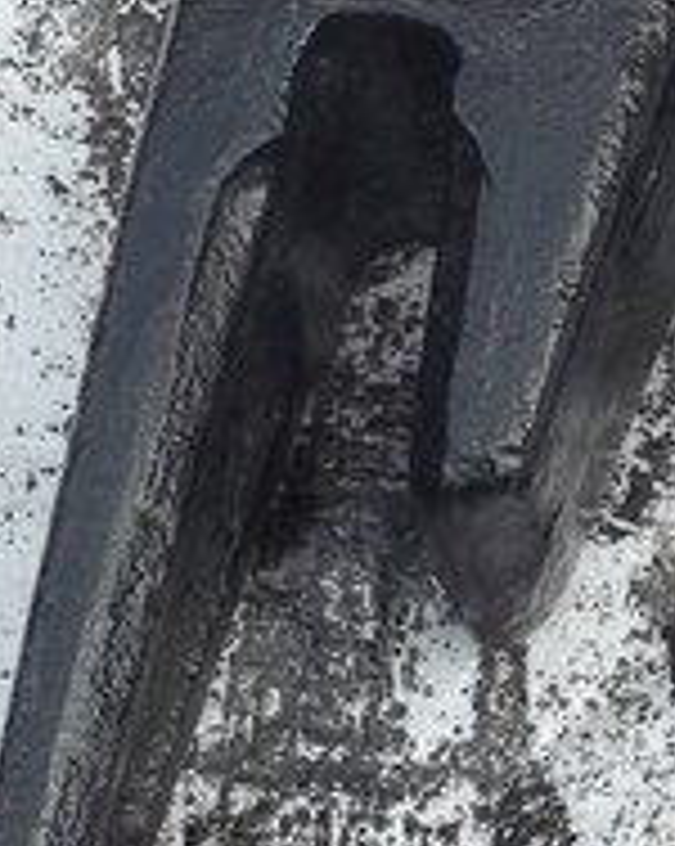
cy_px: 290
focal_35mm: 182
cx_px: 652
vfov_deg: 10.6
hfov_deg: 8.4
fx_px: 4552
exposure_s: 1/320
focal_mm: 12.5
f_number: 4.4
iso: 64
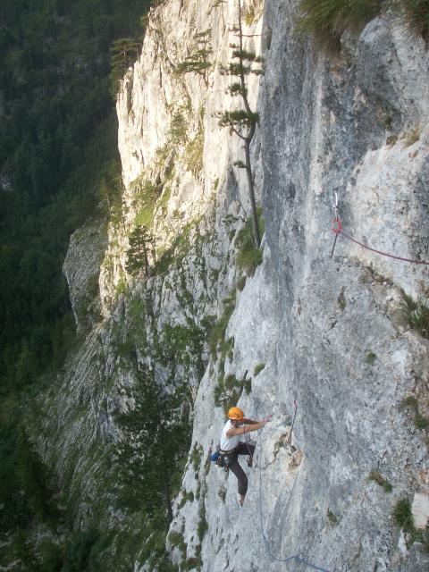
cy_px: 286
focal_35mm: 37
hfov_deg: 38.7
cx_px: 214
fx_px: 611
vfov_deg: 50.1
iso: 50
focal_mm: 7.7
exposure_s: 1/200
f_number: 3.5
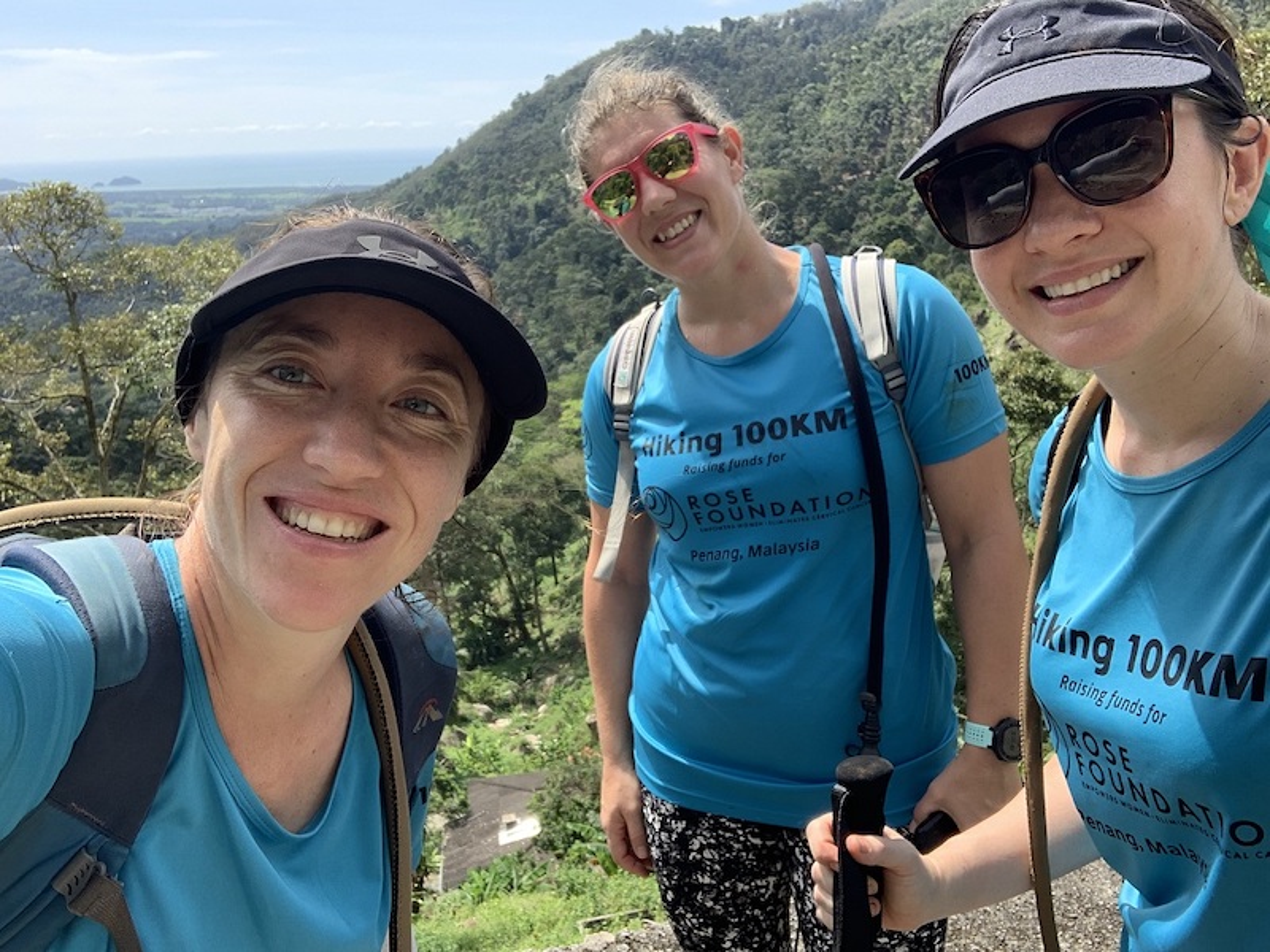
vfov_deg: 44.2
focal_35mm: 32
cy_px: 476
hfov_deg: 56.8
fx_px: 1174
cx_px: 635
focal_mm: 2.87
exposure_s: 1/297
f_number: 2.2
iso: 16
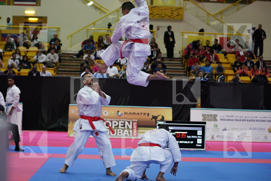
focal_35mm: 81
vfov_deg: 16.9
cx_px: 136
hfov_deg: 25.1
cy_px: 90
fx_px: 610
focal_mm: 81
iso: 4000
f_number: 2.8
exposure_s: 1/1000
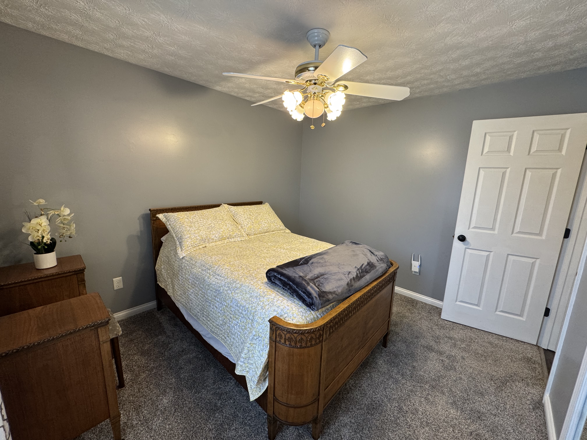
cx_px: 294
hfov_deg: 102.1
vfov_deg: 85.7
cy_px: 220
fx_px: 237
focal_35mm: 14
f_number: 2.2
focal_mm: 2.22
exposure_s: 1/60
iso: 160
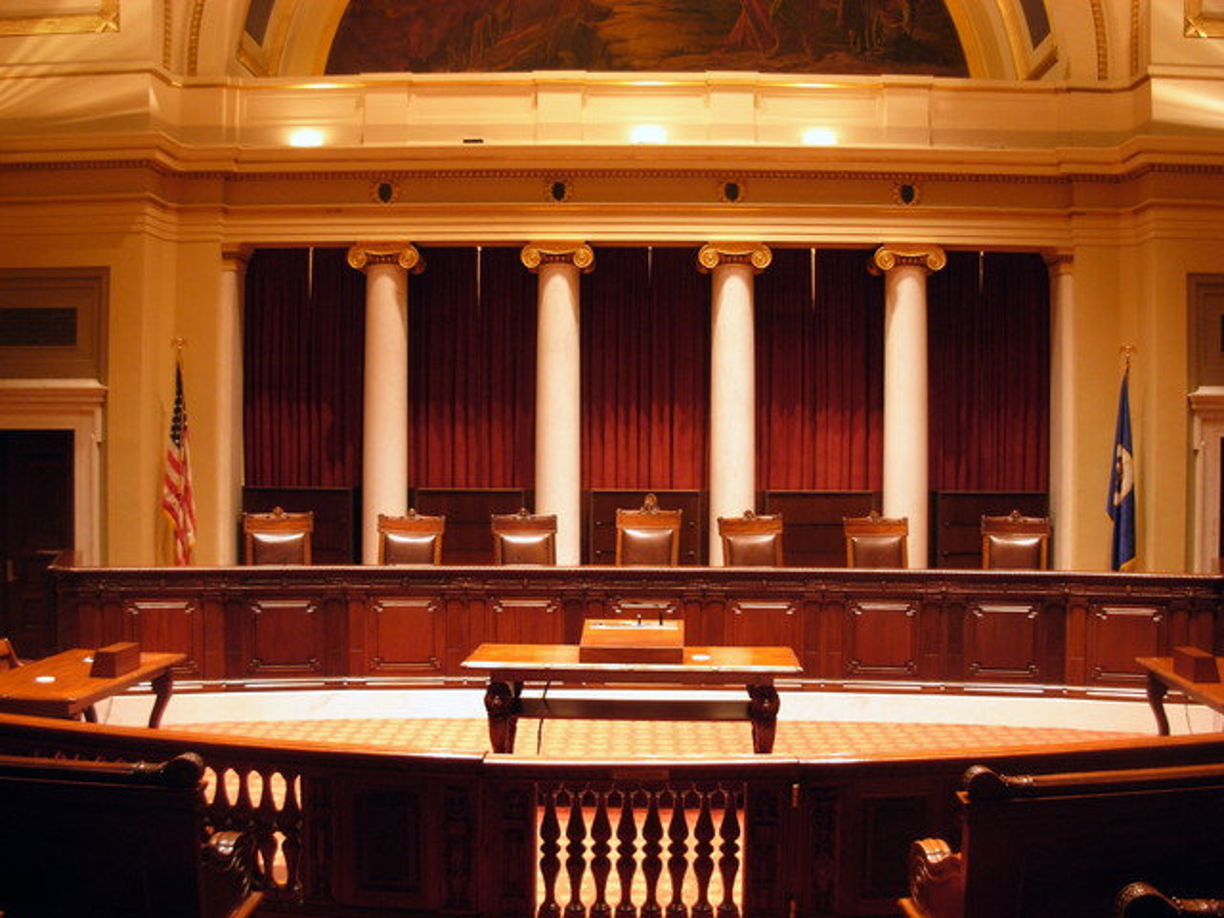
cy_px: 459
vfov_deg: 37.7
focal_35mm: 38
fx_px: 1344
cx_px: 612
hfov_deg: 49.0
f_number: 2.9
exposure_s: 1/4
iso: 145
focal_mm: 6.3
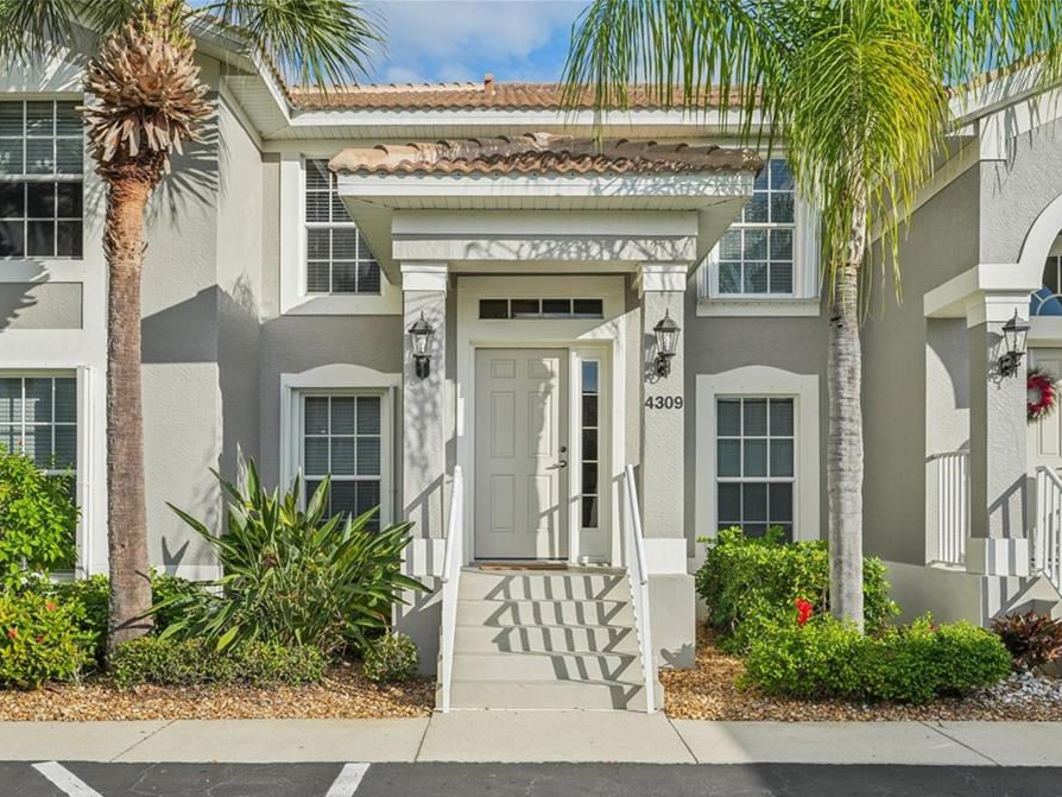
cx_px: 505
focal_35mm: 34
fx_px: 1030
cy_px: 403
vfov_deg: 42.3
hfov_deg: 54.5
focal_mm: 30.5
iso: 400
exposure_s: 1/1250
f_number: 8
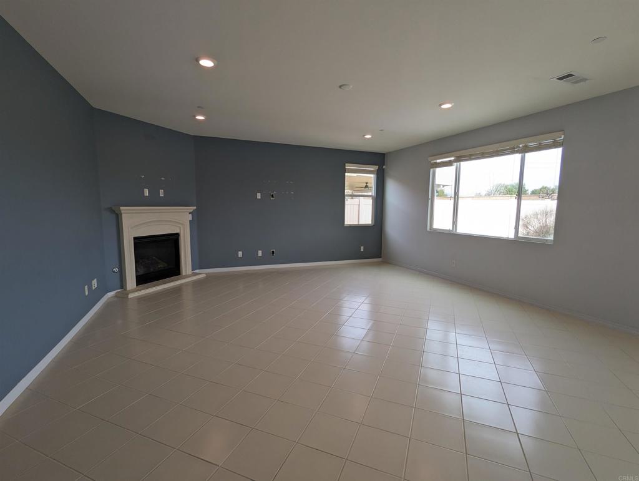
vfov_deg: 78.2
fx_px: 296
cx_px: 320
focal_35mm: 16
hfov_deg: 94.4
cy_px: 240
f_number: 2.2
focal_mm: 2.35
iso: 42
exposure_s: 1/120
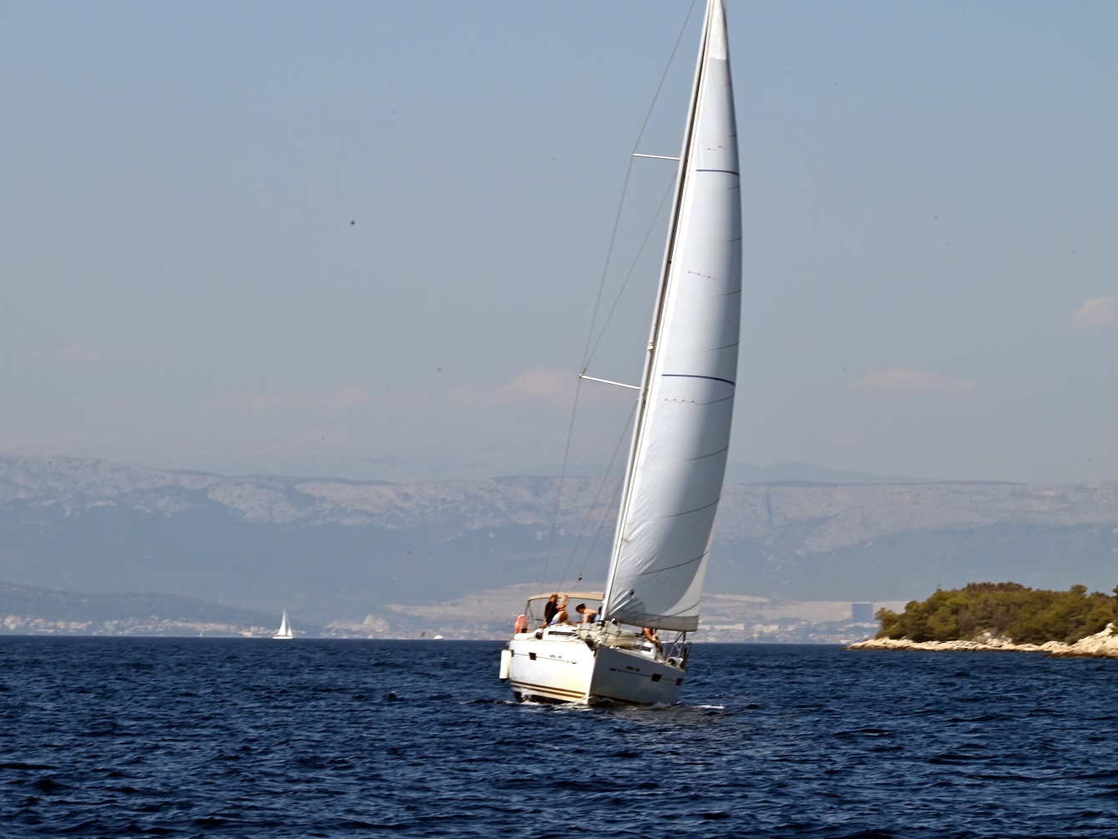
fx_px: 7364
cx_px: 548
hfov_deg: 8.7
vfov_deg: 6.5
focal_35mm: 228
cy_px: 420
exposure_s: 1/250
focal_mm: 210
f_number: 29
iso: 400
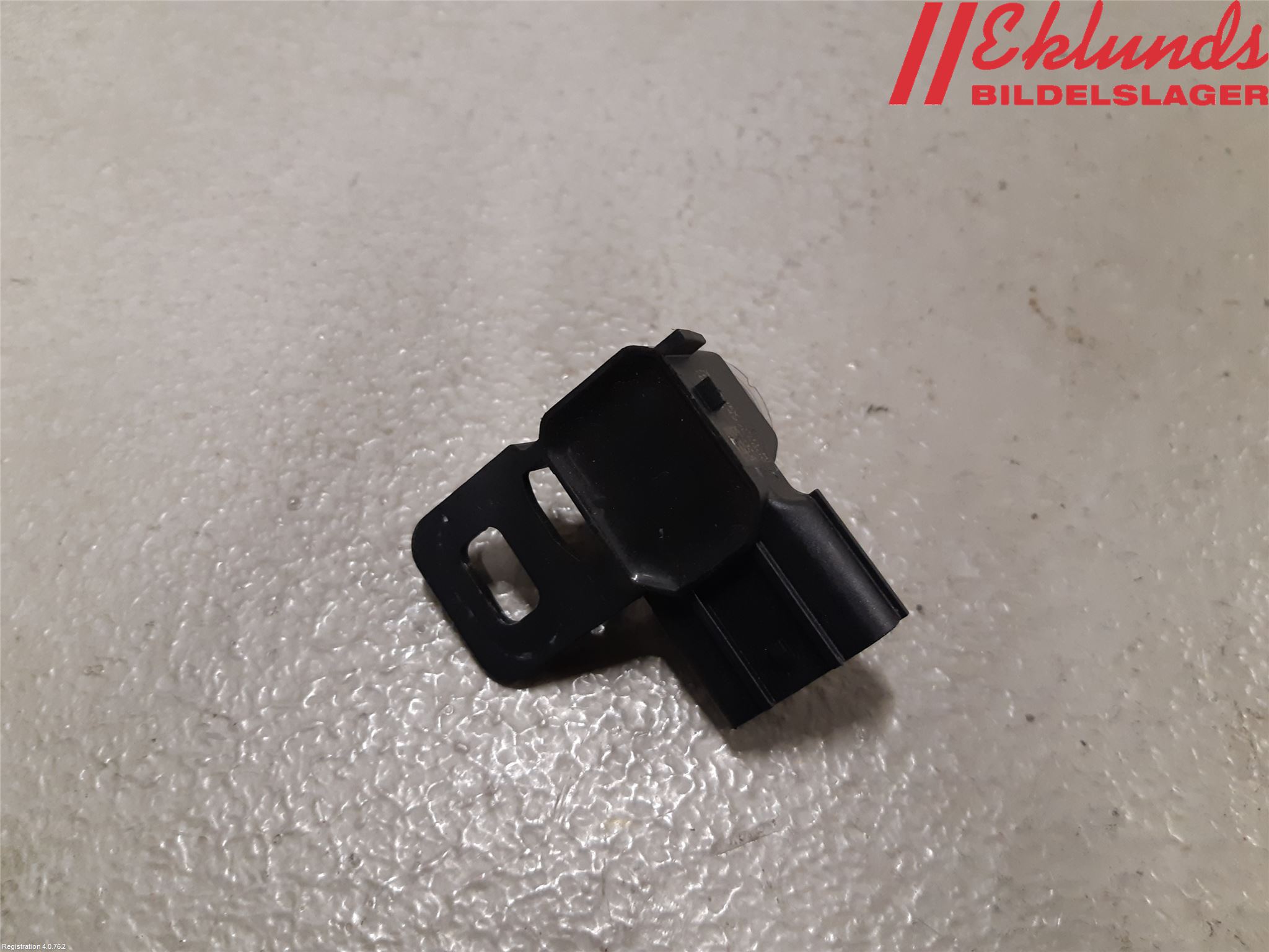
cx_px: 634
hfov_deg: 67.3
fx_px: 953
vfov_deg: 53.1
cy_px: 476
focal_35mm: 26
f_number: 1.7
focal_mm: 3.93
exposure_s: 1/50
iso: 160
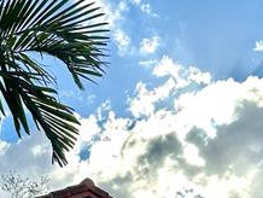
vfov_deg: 15.4
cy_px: 304
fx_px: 669
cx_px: -72
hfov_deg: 20.4
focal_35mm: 88
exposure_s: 1/3597
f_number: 1.78
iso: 80
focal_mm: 6.86
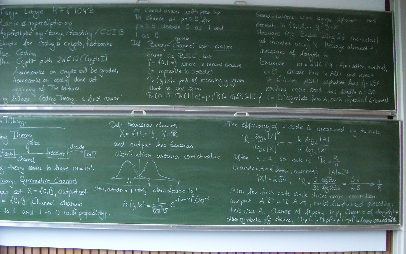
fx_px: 454
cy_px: 133
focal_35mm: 41
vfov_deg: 31.3
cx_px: 196
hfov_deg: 48.2
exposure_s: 1/20
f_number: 2.6
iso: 200
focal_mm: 5.8
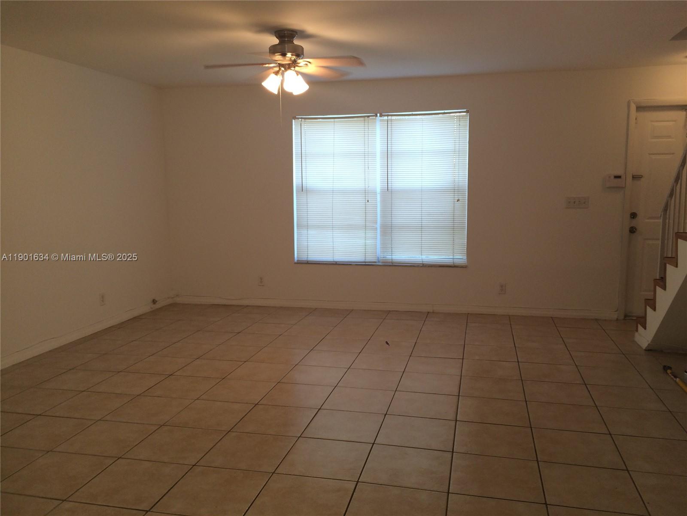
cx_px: 344
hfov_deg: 61.7
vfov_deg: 48.2
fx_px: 576
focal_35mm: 29
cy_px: 258
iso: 40
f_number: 2.2
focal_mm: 4.15
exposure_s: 1/30
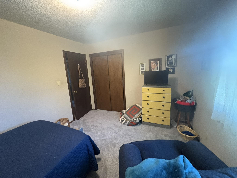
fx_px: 96
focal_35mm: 14
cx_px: 118
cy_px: 89
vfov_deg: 85.7
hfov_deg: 102.1
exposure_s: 1/60
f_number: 2.2
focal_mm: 2.22
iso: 640
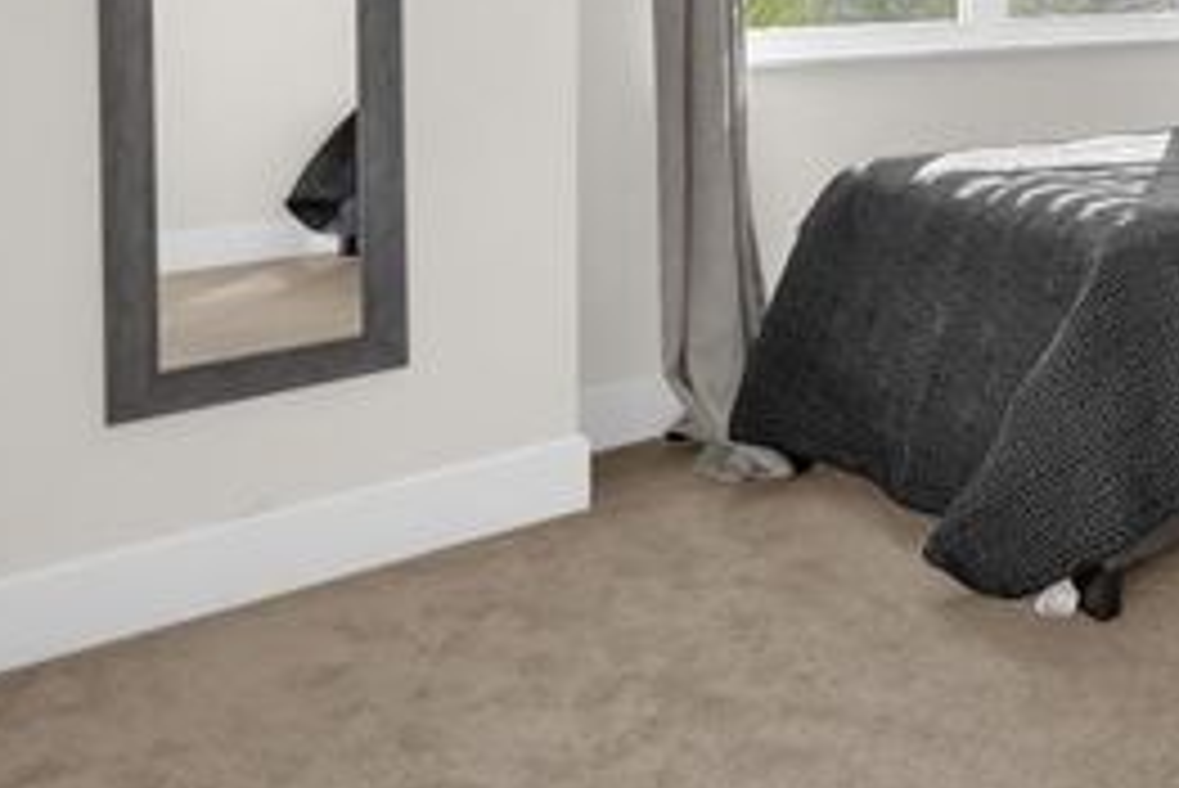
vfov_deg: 29.1
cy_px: -9
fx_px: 1409
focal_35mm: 43
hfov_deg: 39.6
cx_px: 1199
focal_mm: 16
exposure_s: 1/4000
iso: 1000
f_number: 7.1
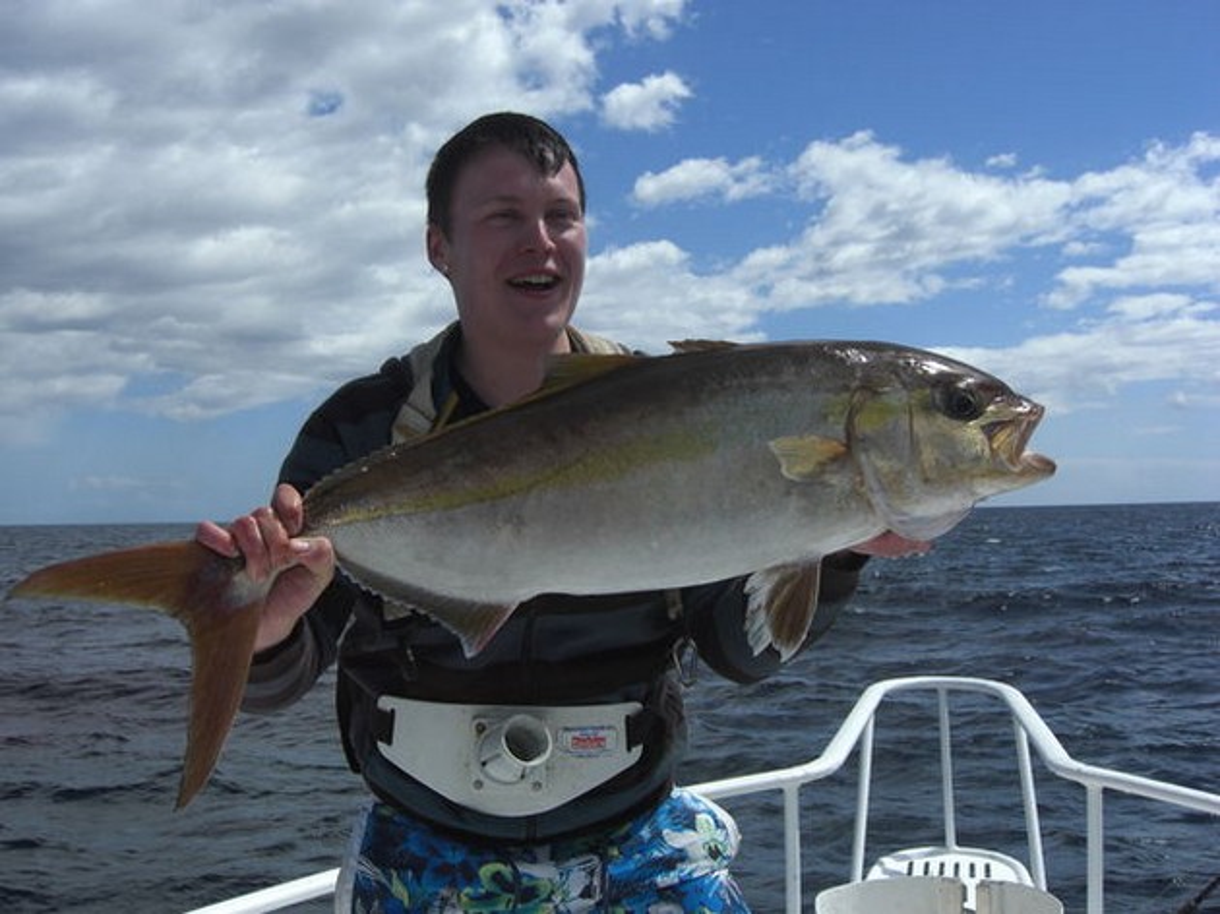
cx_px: 610
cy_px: 457
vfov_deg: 37.7
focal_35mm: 38
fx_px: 1339
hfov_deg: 49.0
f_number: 8
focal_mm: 7.9
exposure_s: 1/320
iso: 80
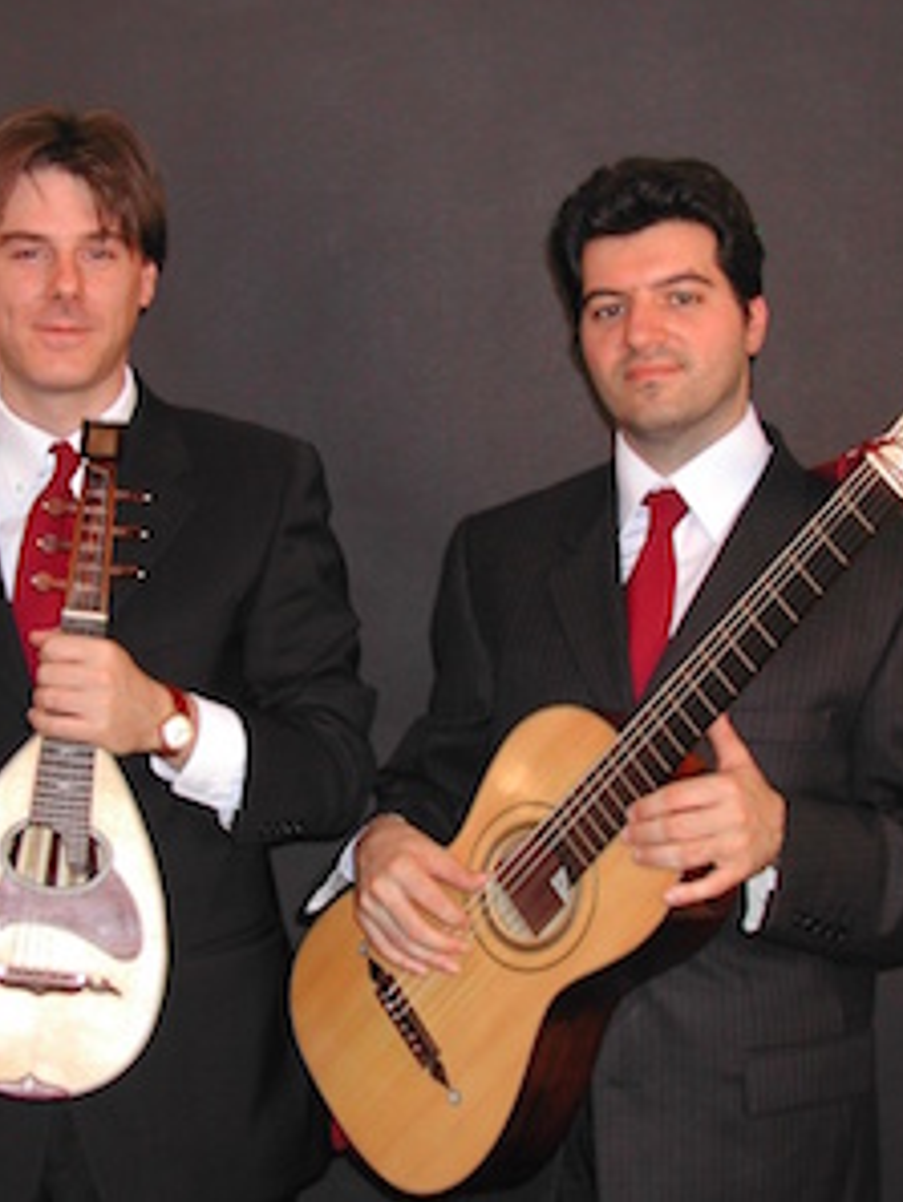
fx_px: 2433
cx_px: 377
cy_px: 599
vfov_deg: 27.8
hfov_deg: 21.0
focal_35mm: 70
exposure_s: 1/60
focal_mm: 11.1
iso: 141
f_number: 3.2
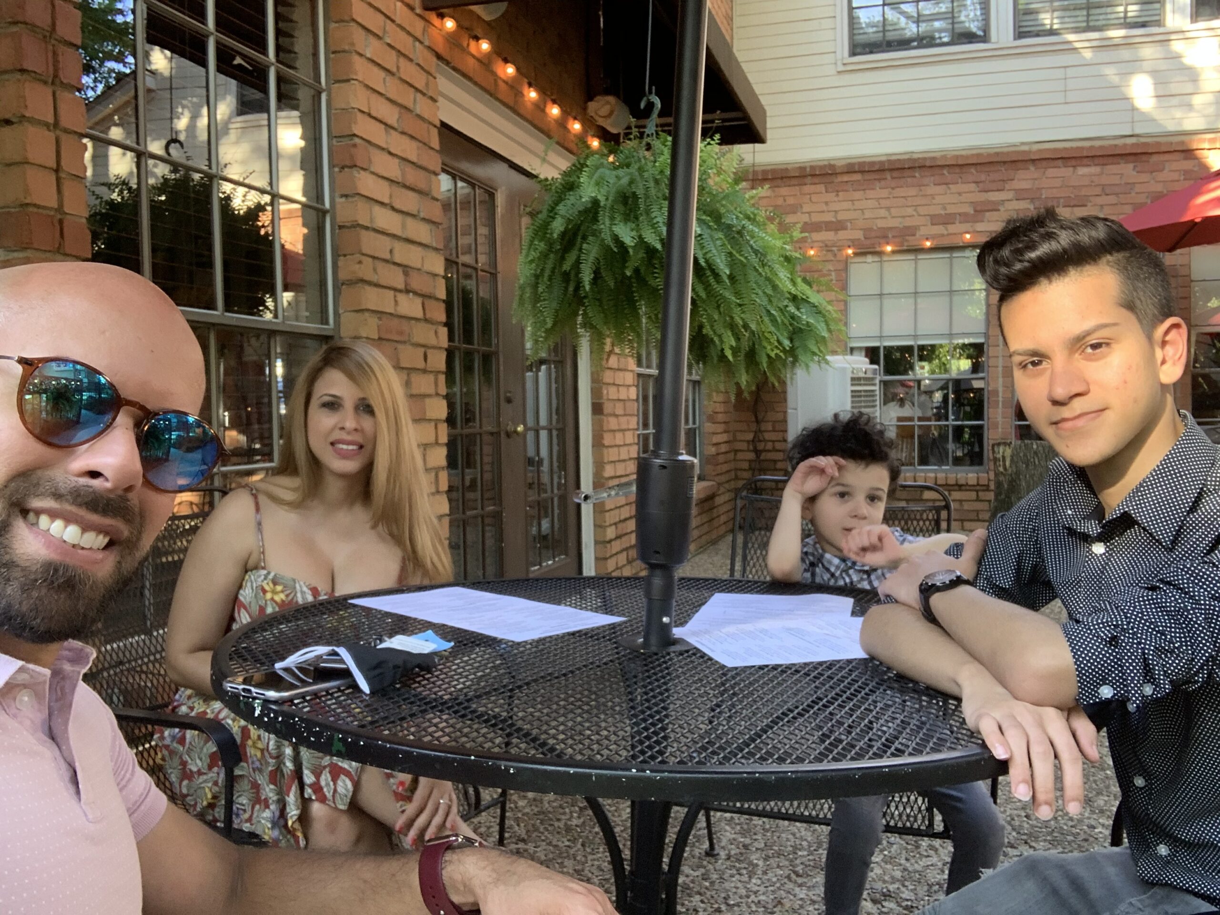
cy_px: 458
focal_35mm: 32
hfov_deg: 56.8
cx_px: 610
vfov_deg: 44.2
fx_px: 1128
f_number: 2.2
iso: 80
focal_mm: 2.87
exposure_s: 1/60
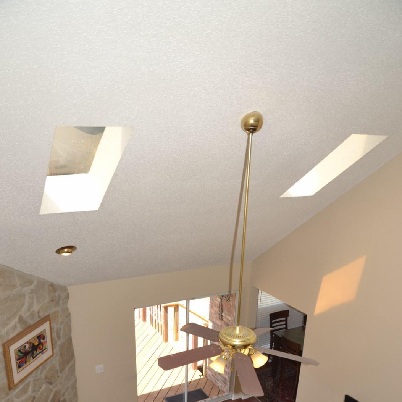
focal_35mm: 31
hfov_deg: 52.5
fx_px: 407
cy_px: 299
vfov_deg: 50.5
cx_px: 200
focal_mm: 16
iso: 100
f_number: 4
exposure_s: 1/125
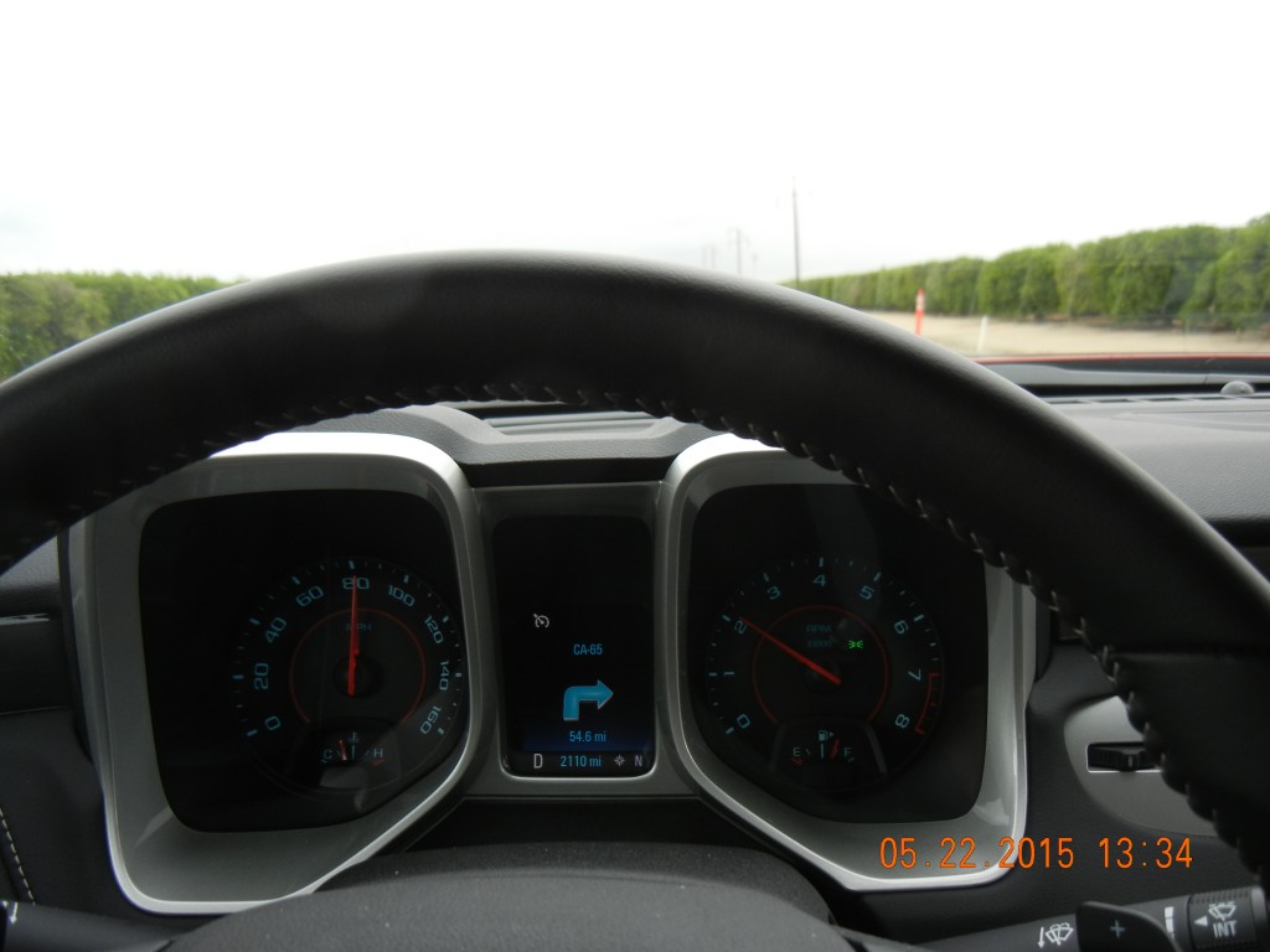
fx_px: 1247
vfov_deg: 41.8
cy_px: 476
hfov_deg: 54.0
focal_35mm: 34
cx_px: 635
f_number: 3.6
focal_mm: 6.2
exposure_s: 1/216
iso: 160
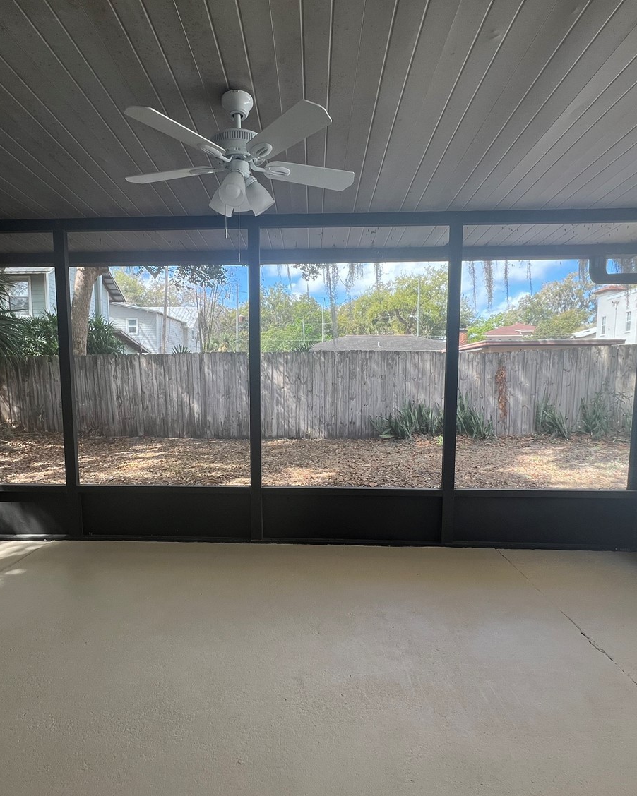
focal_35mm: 18
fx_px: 424
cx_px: 298
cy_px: 421
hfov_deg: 73.7
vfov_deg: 86.3
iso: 32
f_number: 1.8
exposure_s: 1/115
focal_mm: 1.57
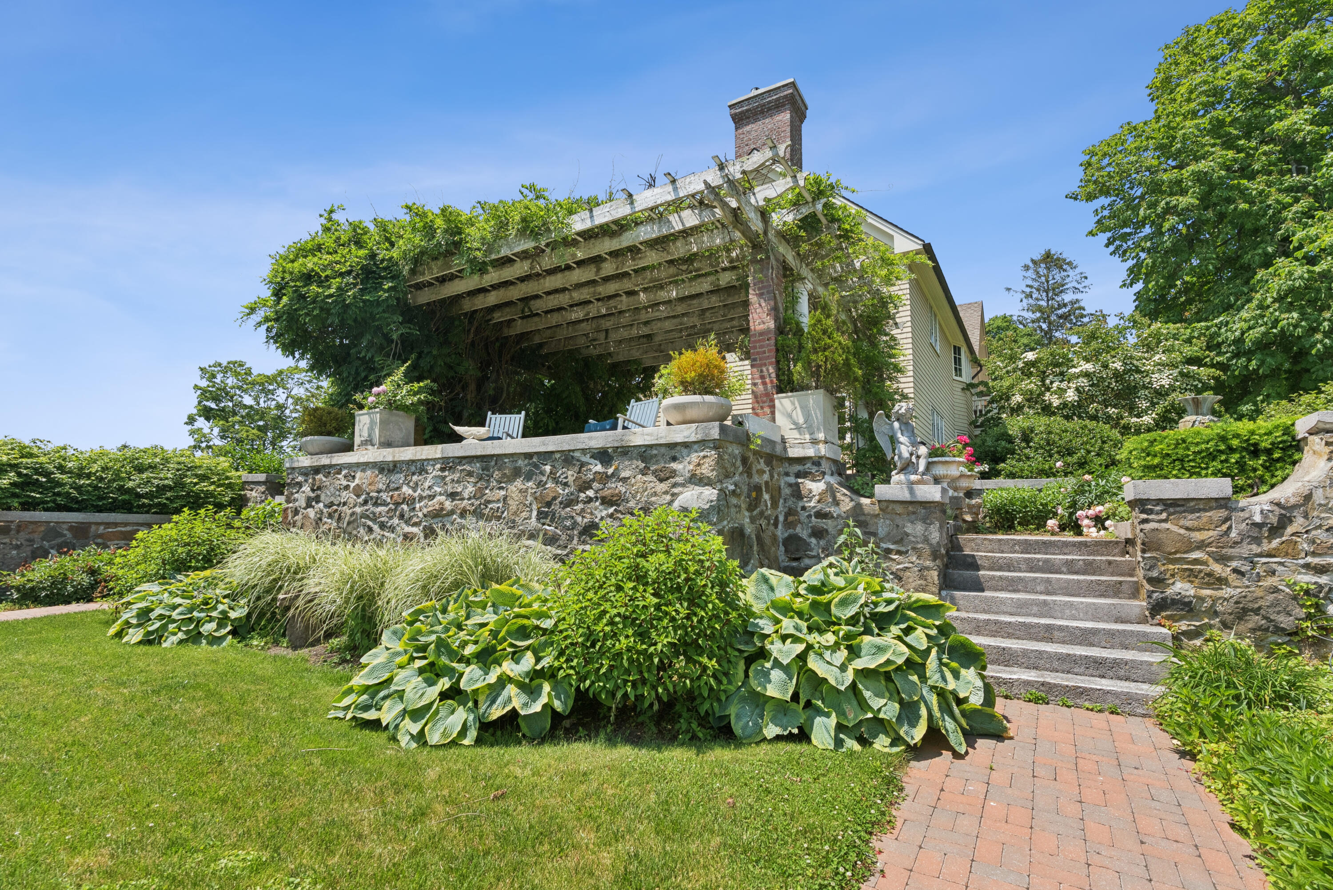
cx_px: 666
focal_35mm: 16
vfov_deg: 73.8
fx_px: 593
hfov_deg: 96.7
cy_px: 445
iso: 320
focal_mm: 16
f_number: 7.1
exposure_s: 1/800
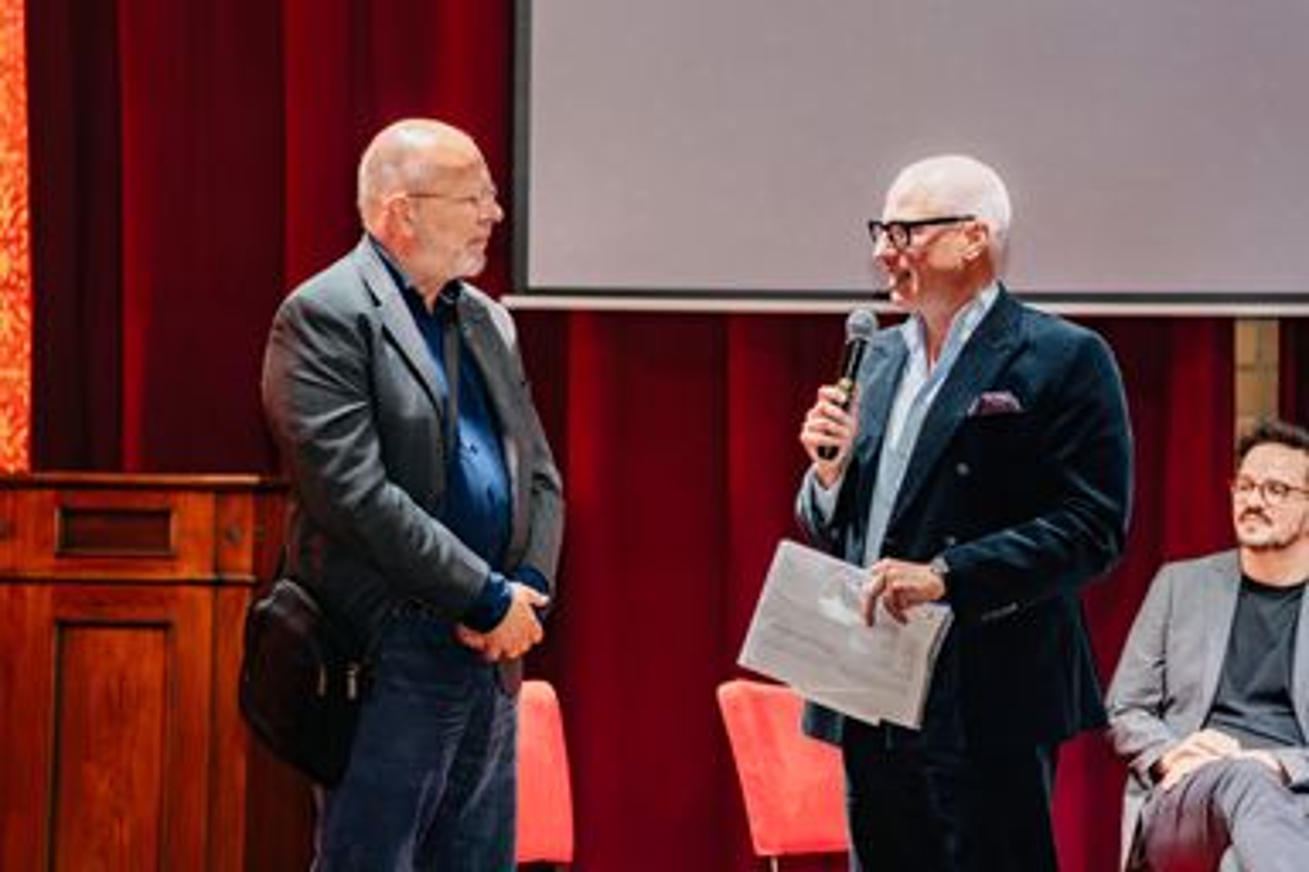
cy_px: 436
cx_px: 654
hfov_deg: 21.5
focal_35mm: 95
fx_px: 3454
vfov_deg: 14.4
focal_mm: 95
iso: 2500
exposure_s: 1/100
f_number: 2.8
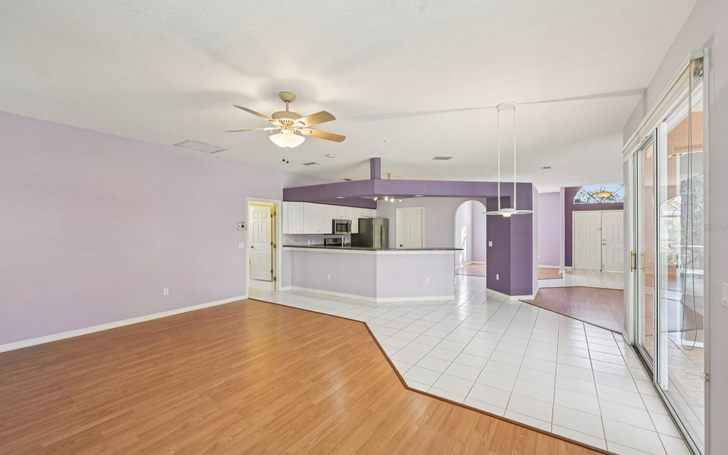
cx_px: 357
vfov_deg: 74.8
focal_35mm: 15
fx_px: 298
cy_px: 227
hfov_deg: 101.5
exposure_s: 1/15
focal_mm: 14
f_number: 8
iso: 400
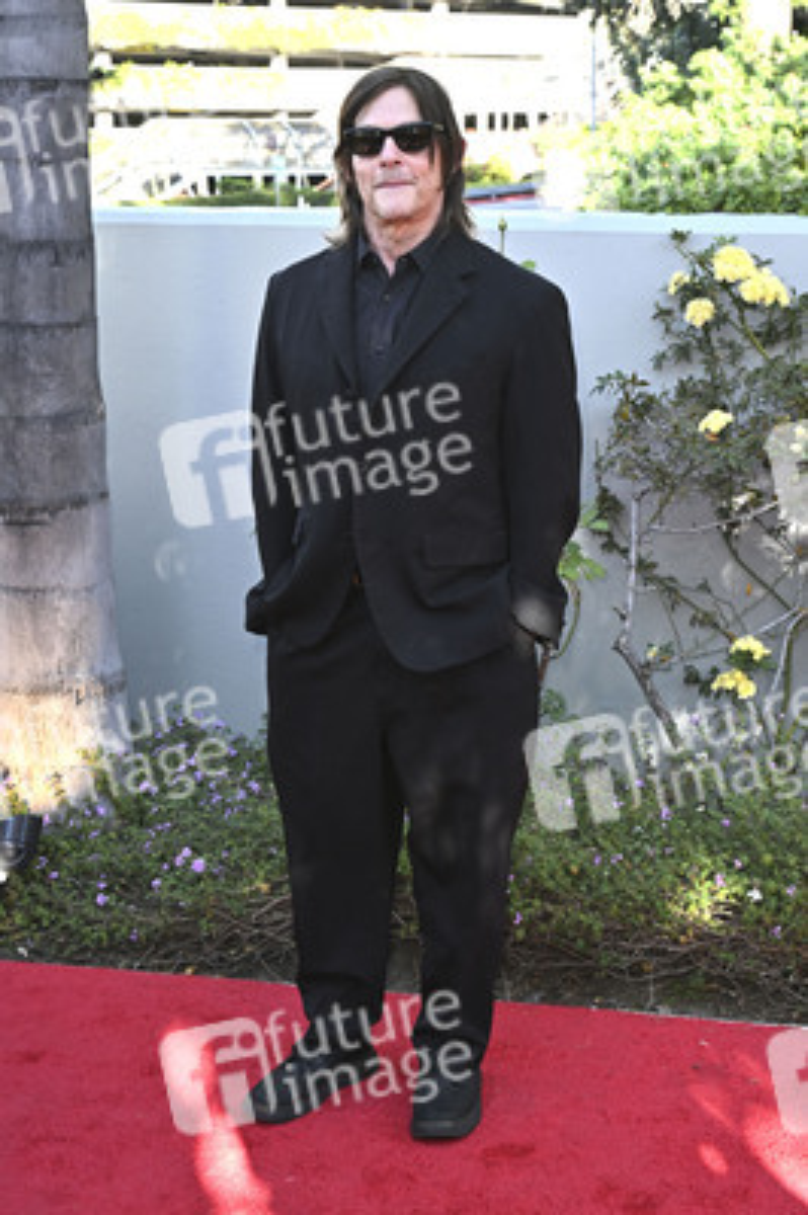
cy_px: 608
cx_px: 404
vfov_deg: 47.4
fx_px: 1383
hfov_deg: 32.6
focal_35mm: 41
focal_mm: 41
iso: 640
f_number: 5.6
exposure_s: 1/320
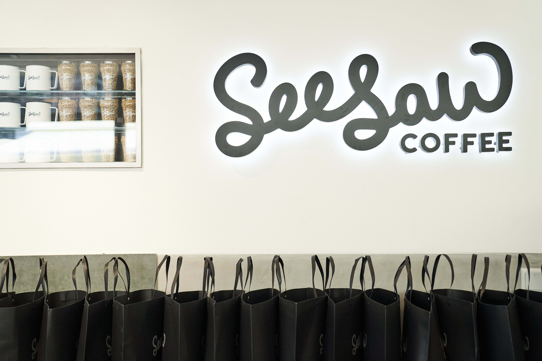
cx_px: 271
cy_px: 180
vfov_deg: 28.1
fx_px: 723
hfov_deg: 41.1
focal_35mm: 48
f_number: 2.8
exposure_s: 1/640
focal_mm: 48
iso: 400
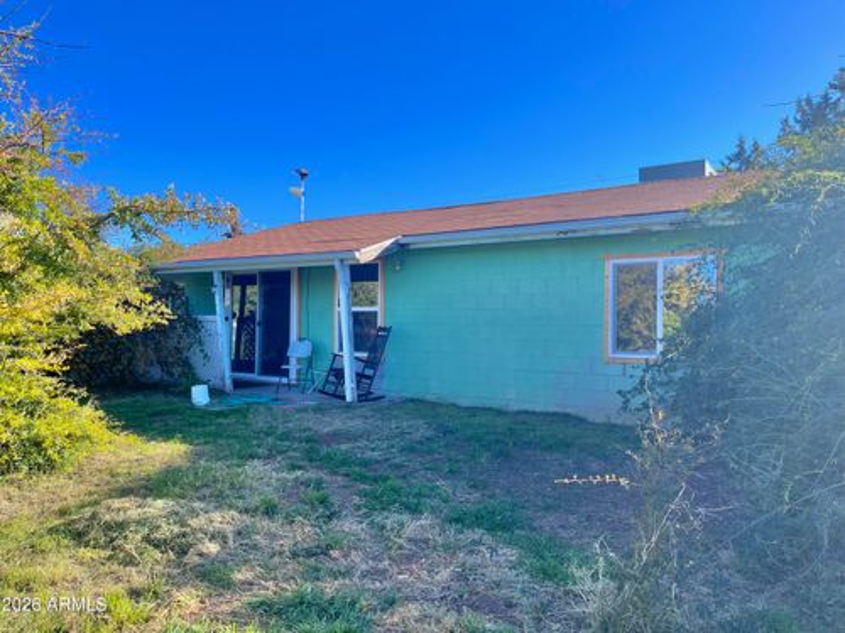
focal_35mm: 26
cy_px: 316
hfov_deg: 67.3
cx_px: 422
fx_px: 635
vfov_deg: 53.1
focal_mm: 5.1
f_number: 1.6
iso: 50
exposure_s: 1/1389
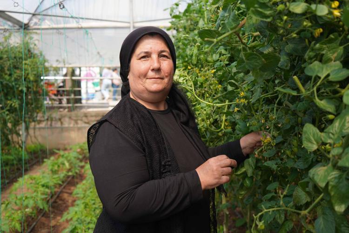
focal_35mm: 37
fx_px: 359
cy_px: 116
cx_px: 174
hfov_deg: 51.9
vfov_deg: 35.9
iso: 100
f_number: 4.5
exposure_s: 1/320
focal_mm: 37
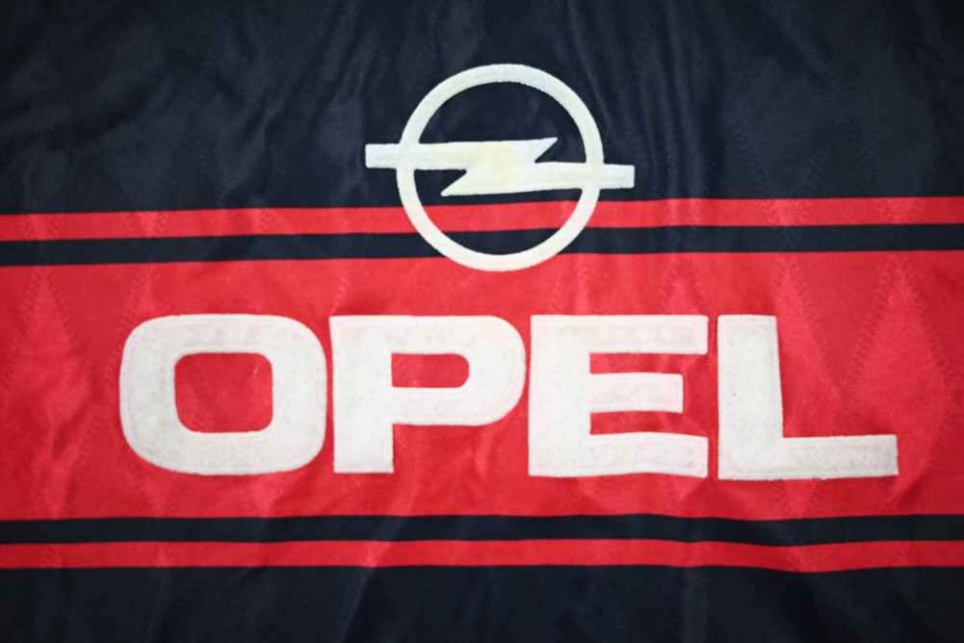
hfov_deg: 63.6
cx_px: 482
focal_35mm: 29
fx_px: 777
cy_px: 322
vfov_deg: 45.0
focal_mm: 29
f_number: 4.8
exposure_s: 1/125
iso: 200
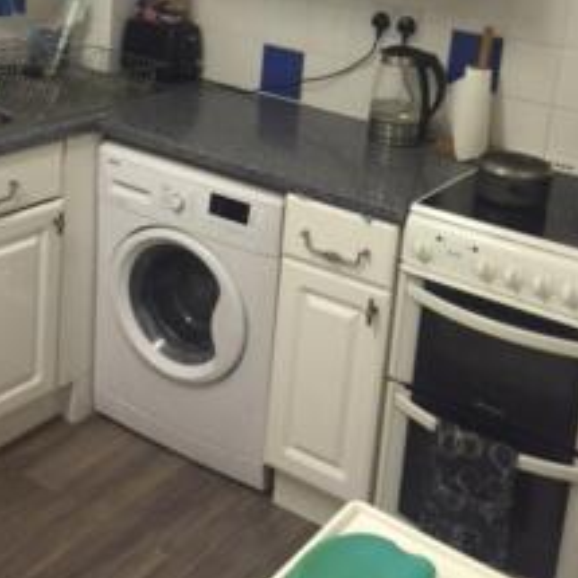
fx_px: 982
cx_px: 296
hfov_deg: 32.8
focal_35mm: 52
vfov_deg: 31.9
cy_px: 109
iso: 125
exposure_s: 1/33
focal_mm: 4.15
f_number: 2.2
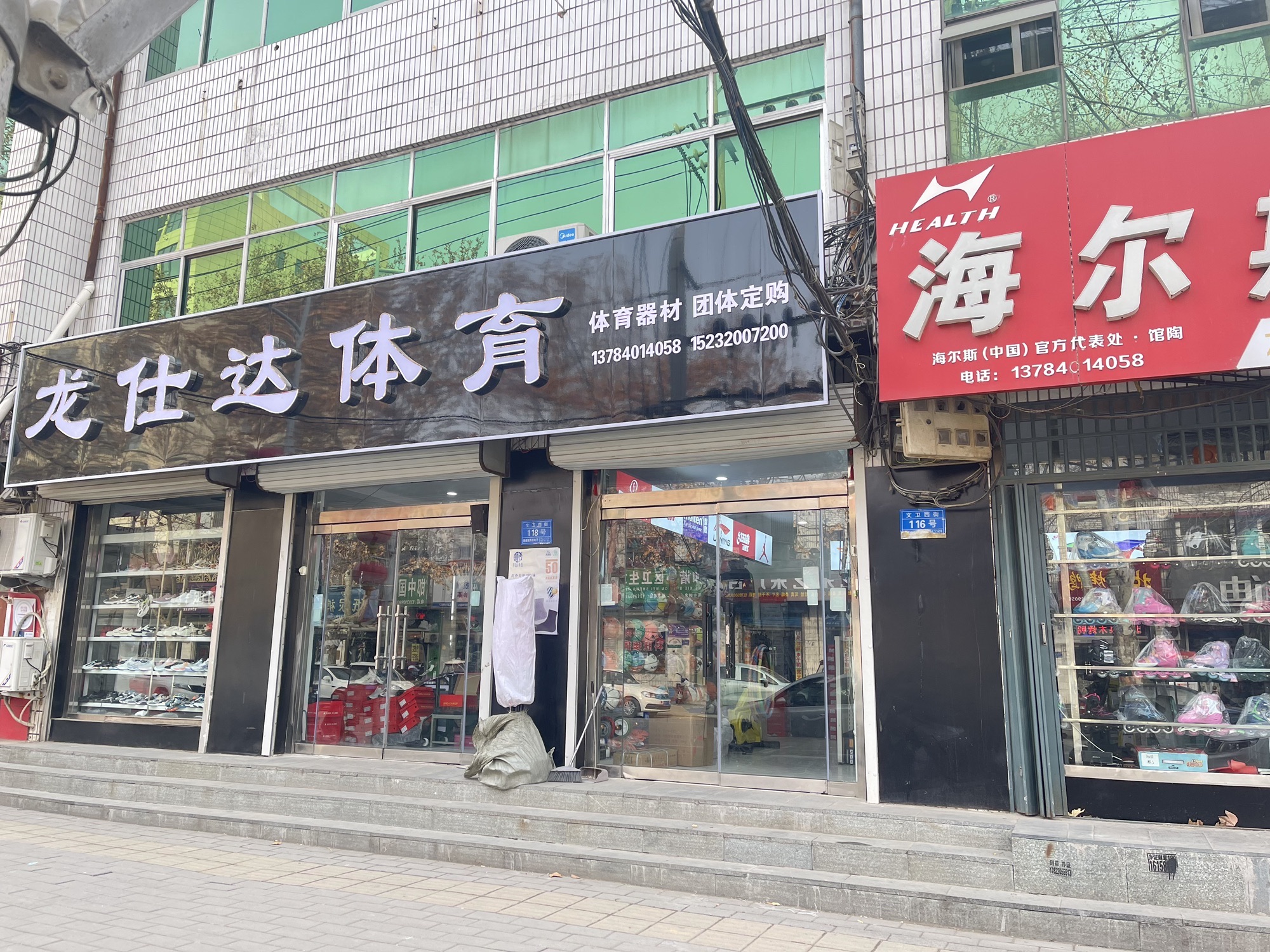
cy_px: 476
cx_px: 635
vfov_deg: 53.1
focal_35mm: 26
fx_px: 954
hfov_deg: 67.3
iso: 32
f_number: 1.6
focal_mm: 5.1
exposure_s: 1/190
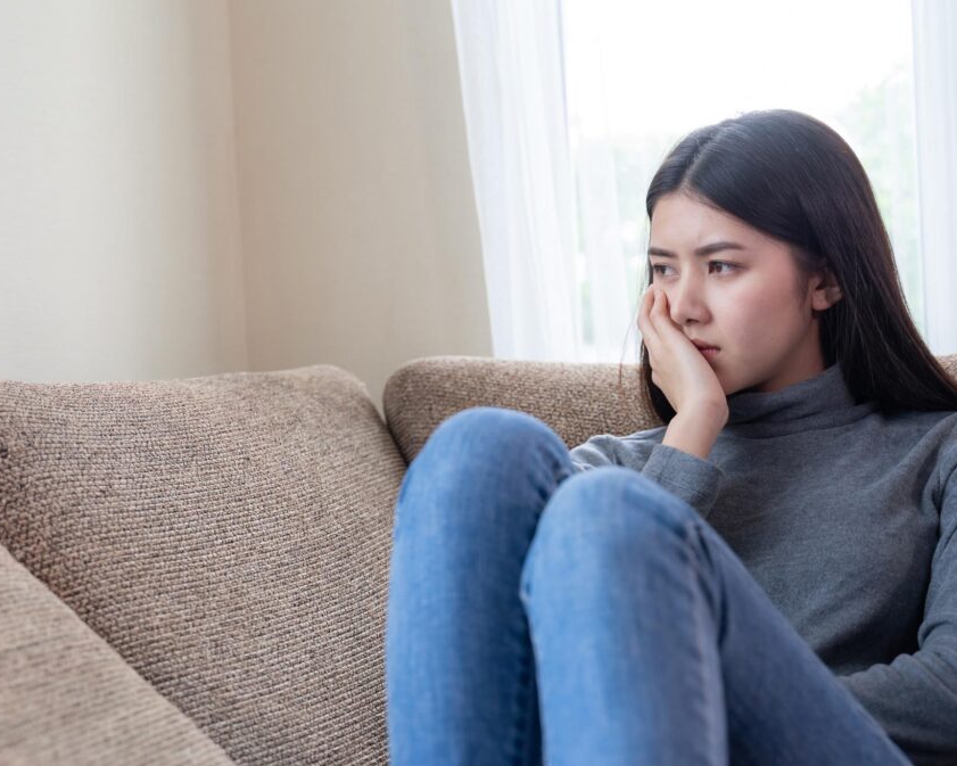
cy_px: 386
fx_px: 1586
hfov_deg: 33.6
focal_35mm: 56
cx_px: 462
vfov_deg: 27.1
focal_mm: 49
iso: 200
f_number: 3.5
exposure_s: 1/80
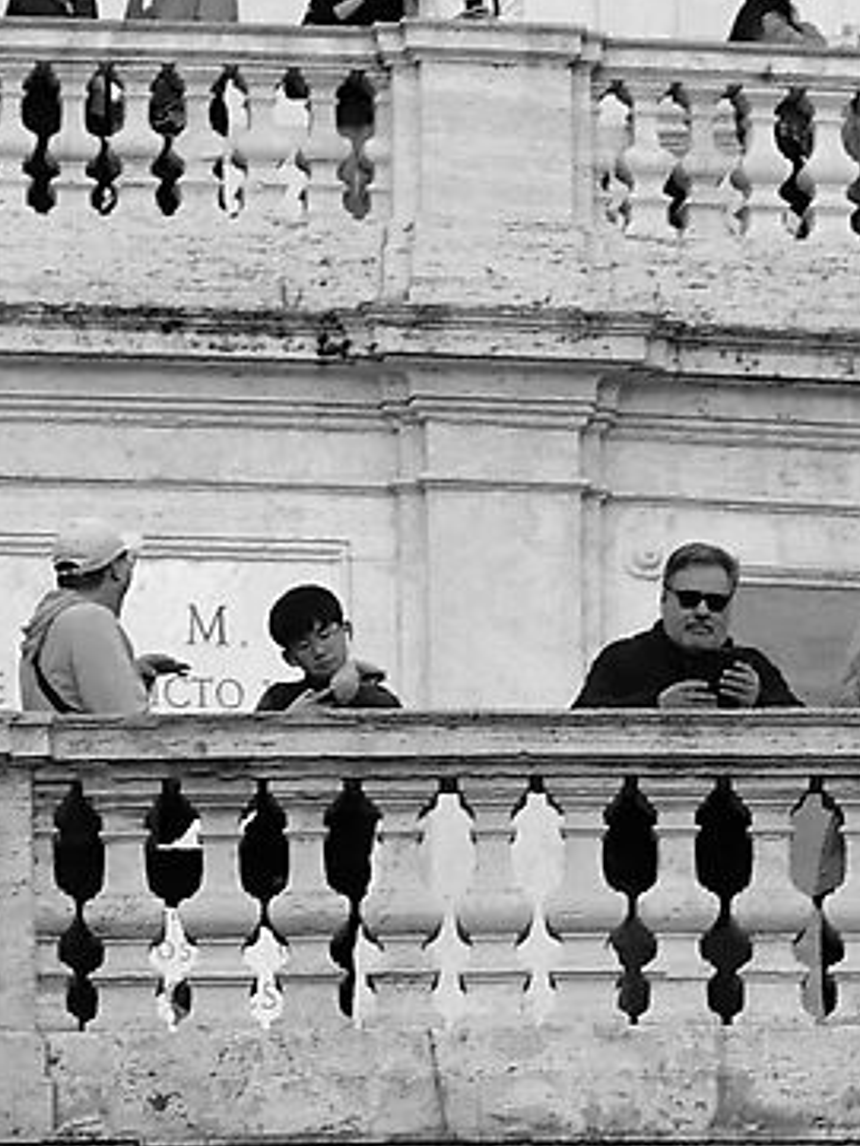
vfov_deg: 3.4
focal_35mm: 572
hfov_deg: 2.6
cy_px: -1238
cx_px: 149
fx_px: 18937
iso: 200
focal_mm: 43
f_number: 4
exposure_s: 1/1000
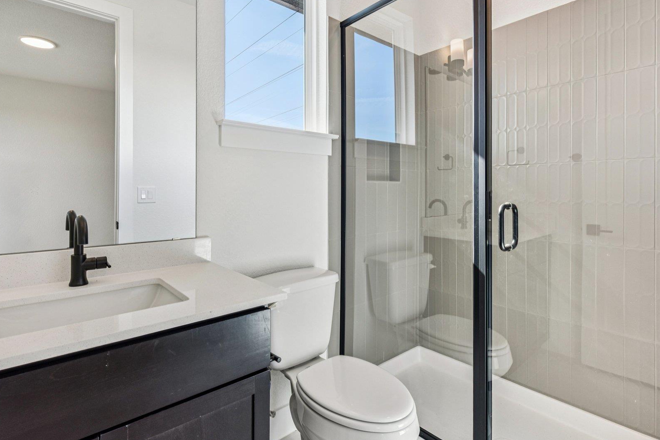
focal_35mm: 18
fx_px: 330
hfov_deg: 90.0
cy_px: 191
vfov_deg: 67.1
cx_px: 319
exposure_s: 1/100
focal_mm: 14
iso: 400
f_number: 8
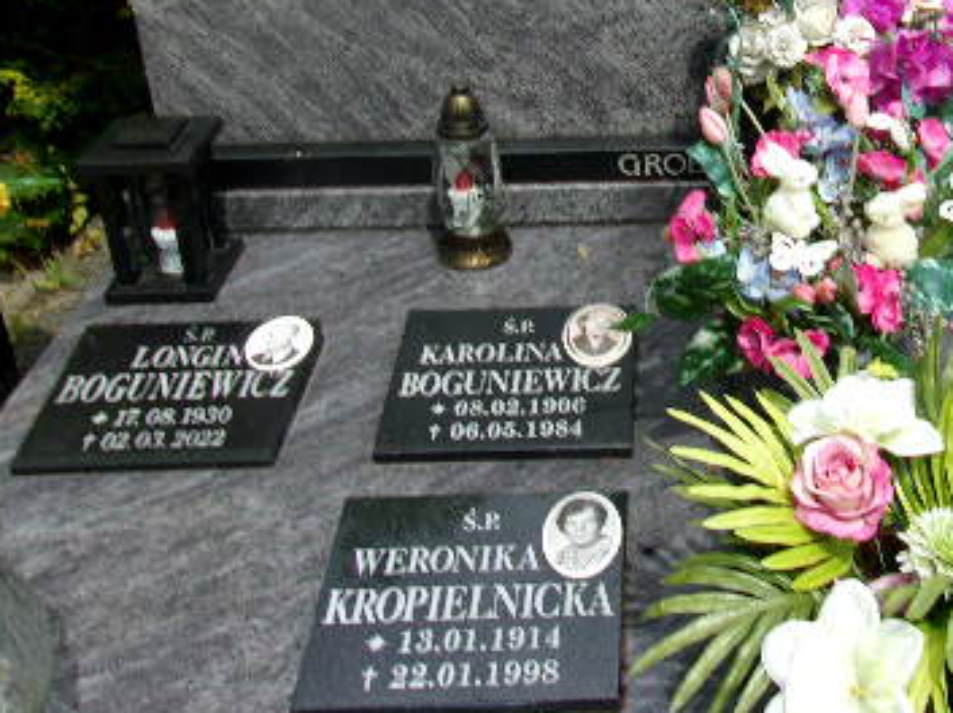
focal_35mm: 49
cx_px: 751
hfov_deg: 37.7
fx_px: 1348
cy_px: 119
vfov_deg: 28.8
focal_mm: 4.9
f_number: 10.4
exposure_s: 1/70
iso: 80
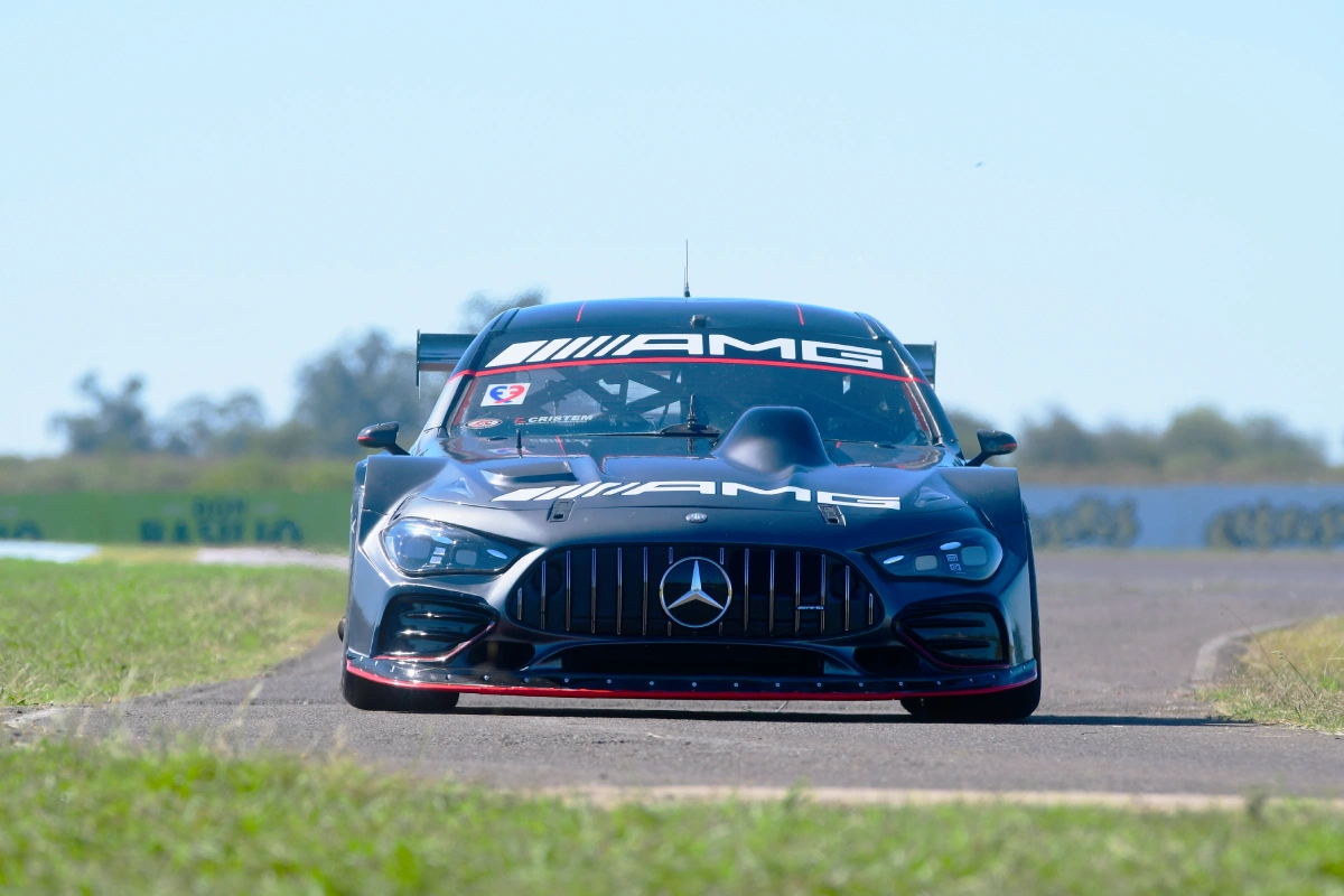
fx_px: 16799
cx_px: 672
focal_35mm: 450
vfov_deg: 3.1
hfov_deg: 4.6
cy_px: 448
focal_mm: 300
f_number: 7.1
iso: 200
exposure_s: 1/1000
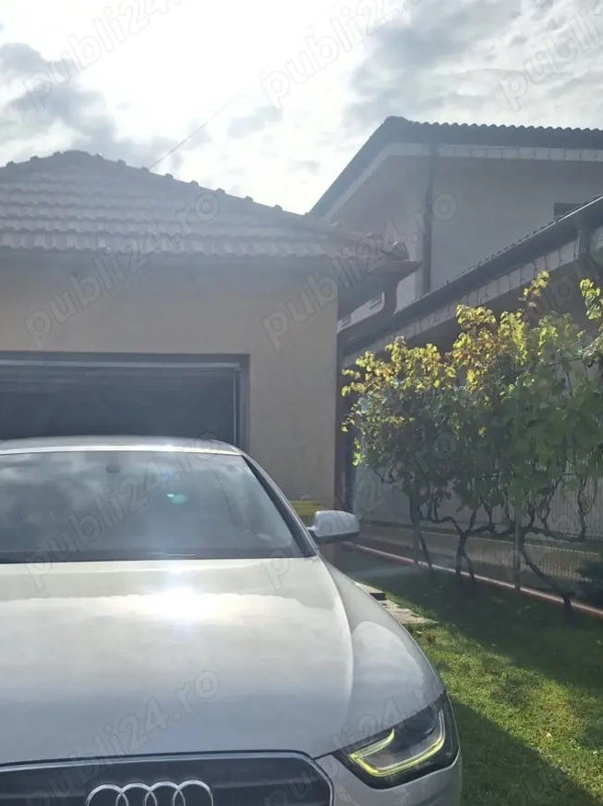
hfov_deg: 40.0
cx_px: 182
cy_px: 541
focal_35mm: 35
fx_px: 814
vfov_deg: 51.6
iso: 40
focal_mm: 5.54
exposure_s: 1/9434
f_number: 1.8
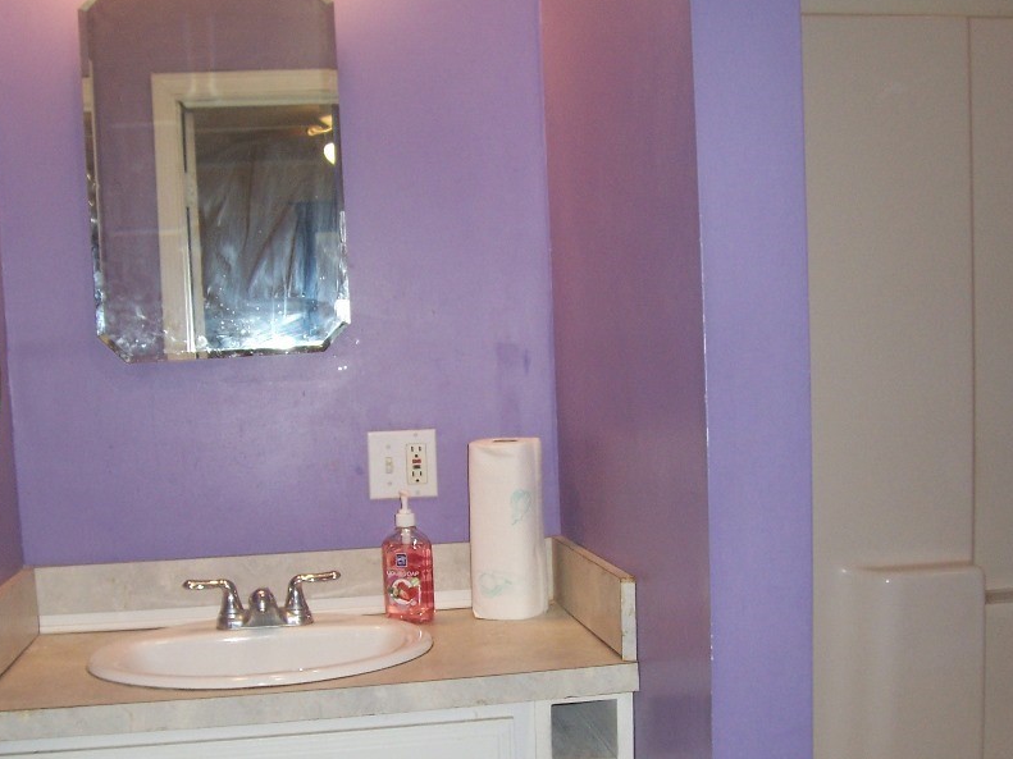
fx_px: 1287
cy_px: 483
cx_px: 462
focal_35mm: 44
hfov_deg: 42.9
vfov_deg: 32.7
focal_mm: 5.6
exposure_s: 1/60
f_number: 2.7
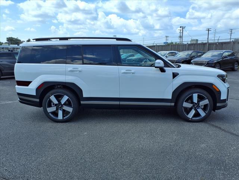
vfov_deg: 51.4
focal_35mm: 27
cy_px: 90
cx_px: 120
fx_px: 186
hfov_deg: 65.3
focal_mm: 3.58
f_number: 1.9
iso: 40
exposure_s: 1/1667
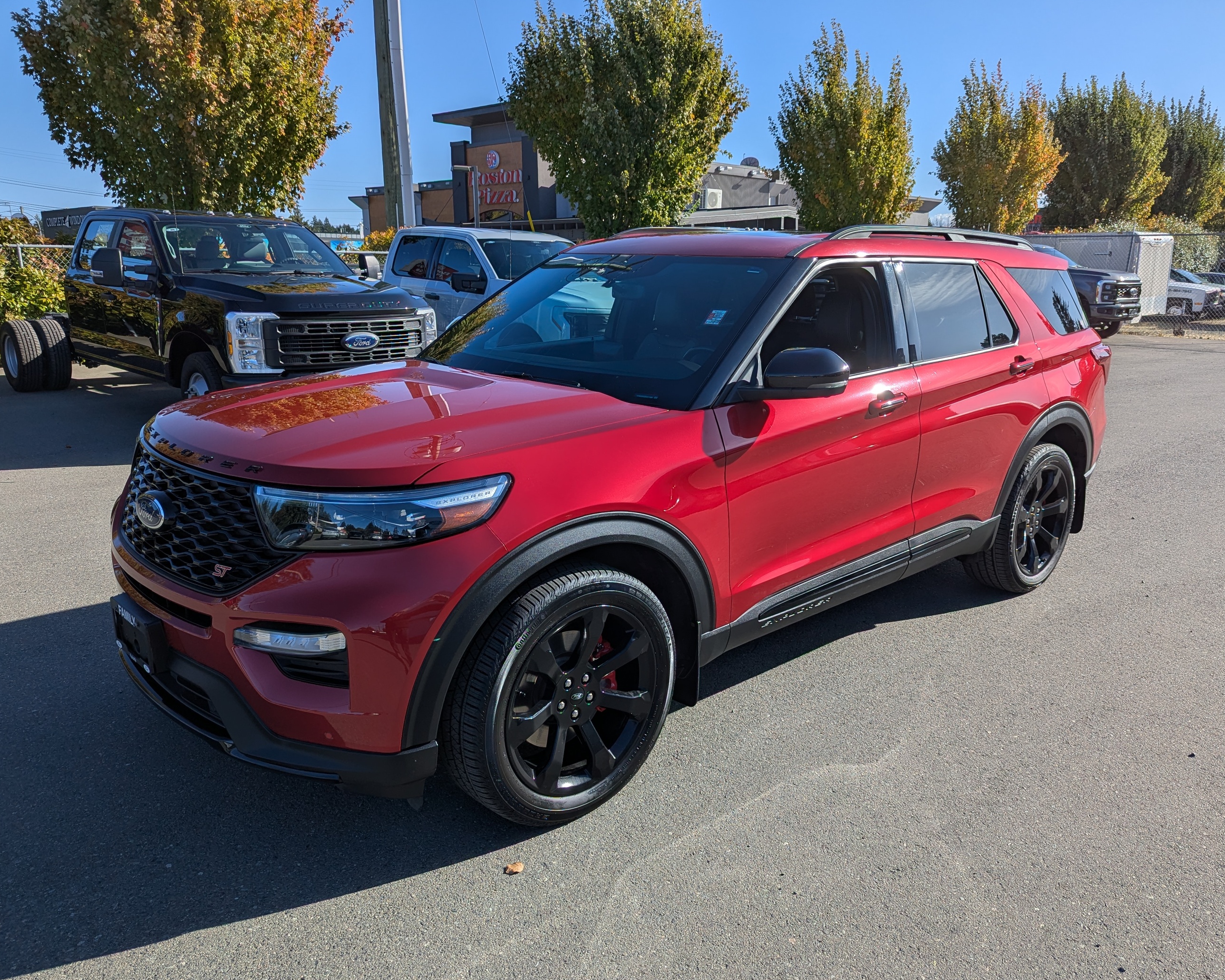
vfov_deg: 54.9
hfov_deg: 66.0
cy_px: 508
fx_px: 943
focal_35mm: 26
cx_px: 650
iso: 45
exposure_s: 1/3145
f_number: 1.85
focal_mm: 6.81
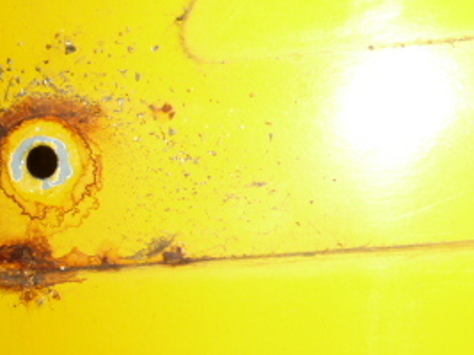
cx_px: 178
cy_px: 293
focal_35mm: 60
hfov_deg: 32.0
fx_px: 821
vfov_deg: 24.0
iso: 125
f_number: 3.3
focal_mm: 4.1
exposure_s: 1/30
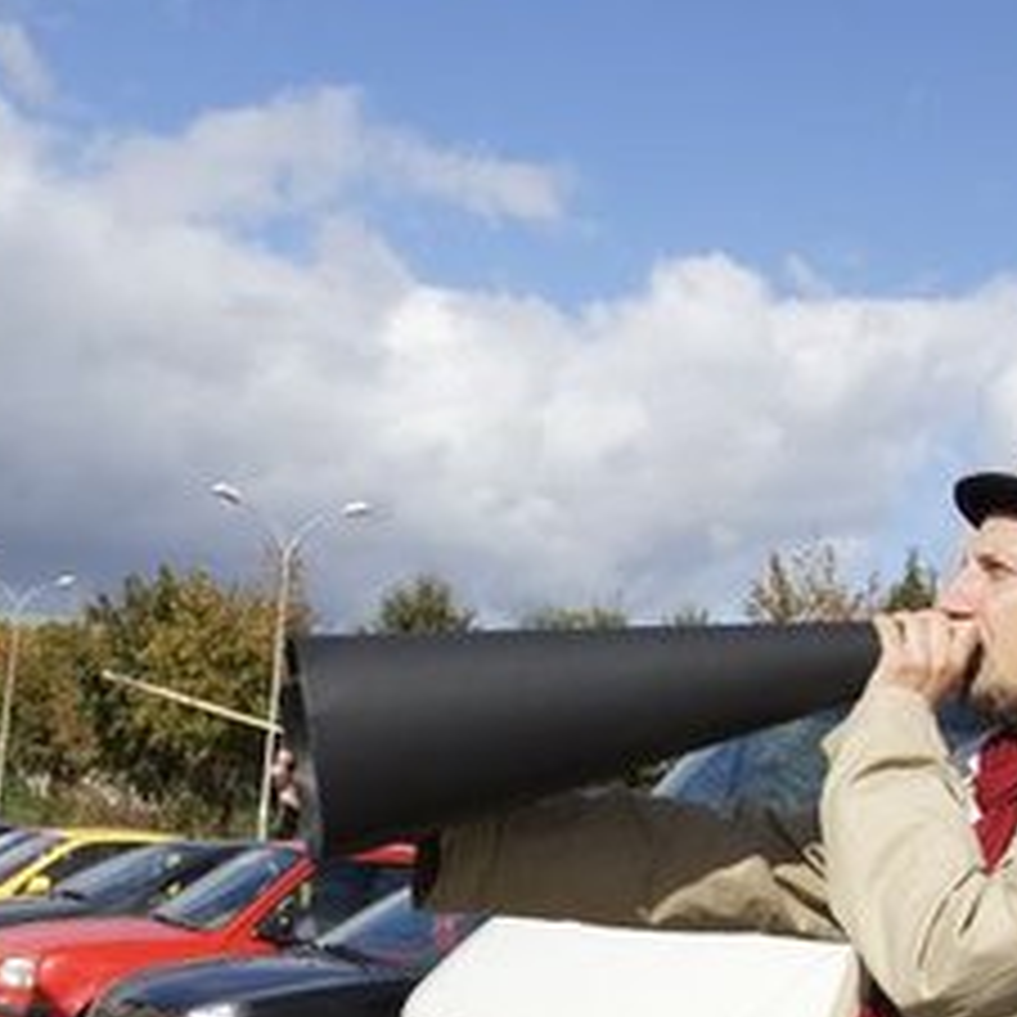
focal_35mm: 62
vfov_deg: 26.9
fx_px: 2068
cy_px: 860
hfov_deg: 27.5
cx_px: 387
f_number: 10
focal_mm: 17
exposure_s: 1/640
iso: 400
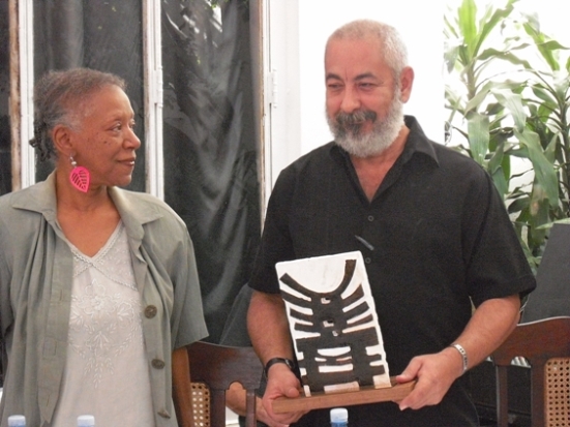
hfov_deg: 21.1
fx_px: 1531
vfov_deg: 15.9
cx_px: 285
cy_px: 214
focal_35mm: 93
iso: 800
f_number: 4.7
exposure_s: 1/100
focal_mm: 15.3
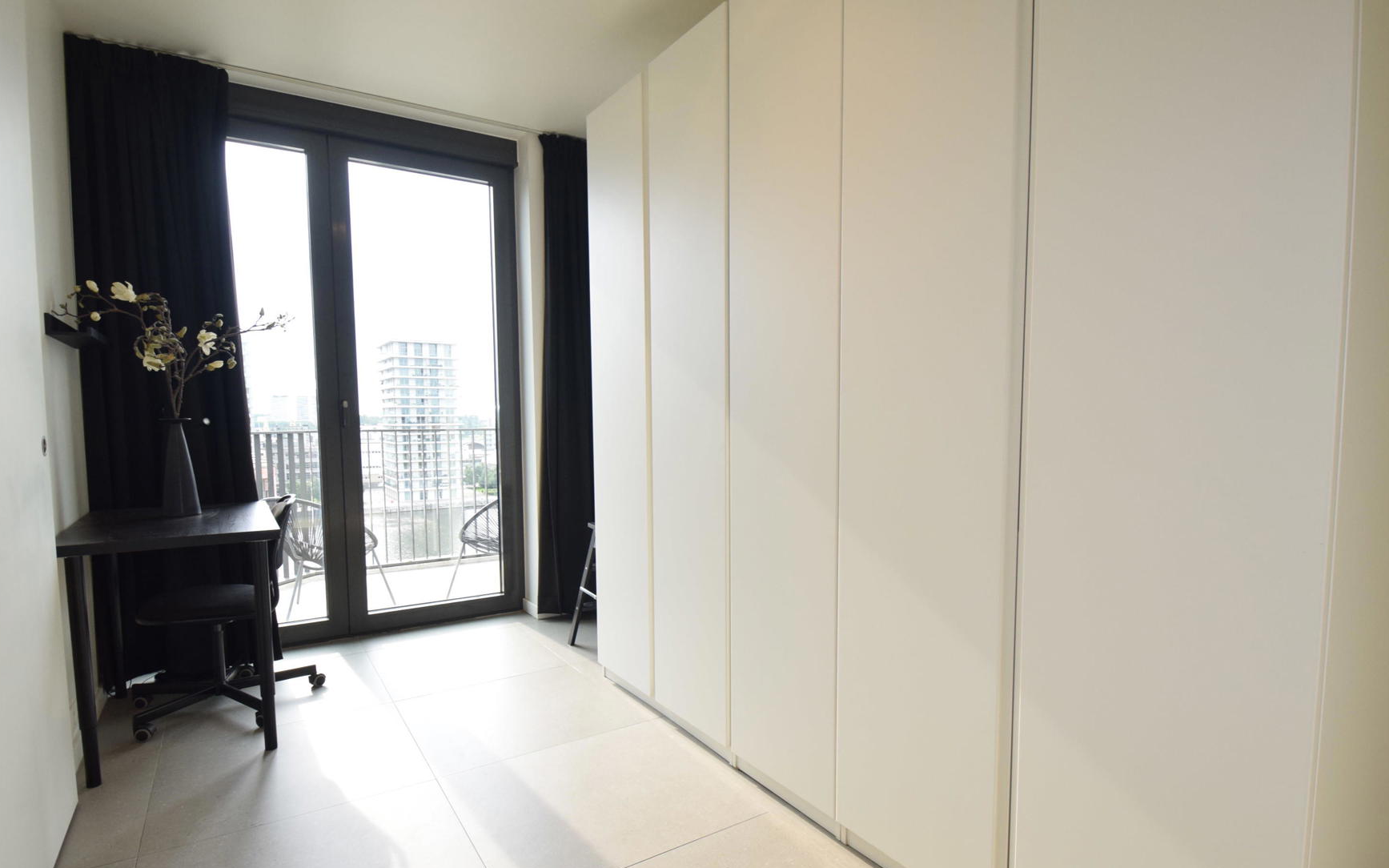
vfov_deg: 62.2
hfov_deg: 88.0
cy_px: 461
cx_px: 707
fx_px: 719
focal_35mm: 19
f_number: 5.6
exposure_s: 1/125
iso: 800
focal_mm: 12
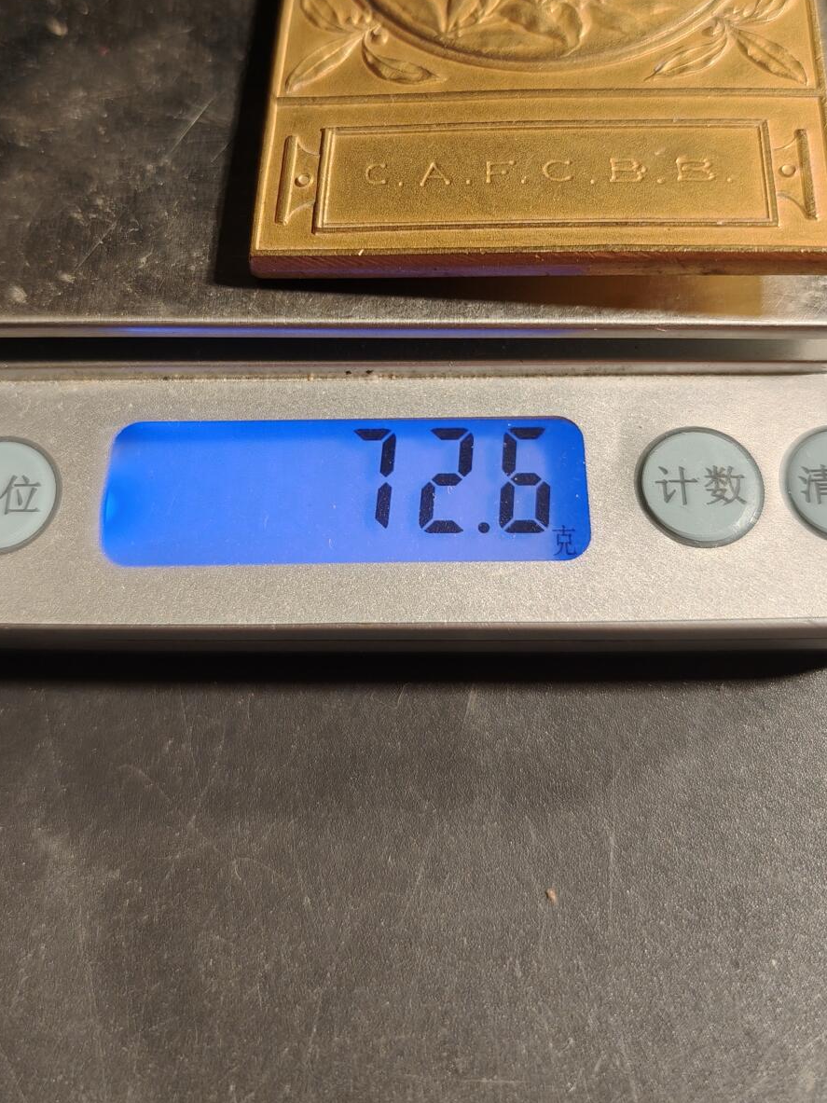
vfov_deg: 52.0
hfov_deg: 40.7
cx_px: 399
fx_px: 1115
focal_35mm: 35
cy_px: 408
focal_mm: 6.06
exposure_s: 1/100
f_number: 1.6
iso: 160
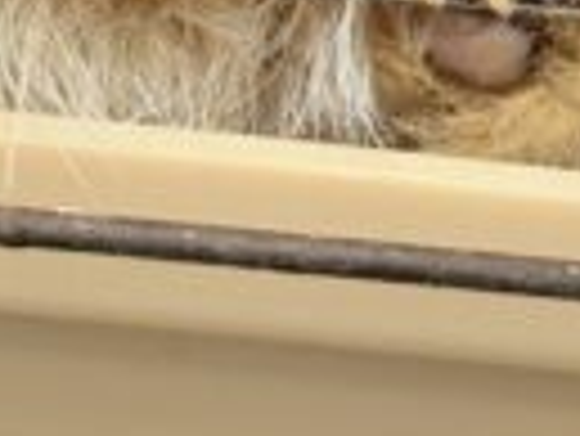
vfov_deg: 5.6
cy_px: -535
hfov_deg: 7.7
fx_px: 4327
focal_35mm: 258
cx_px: 418
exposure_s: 1/50
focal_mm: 5.96
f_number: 1.6
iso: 64
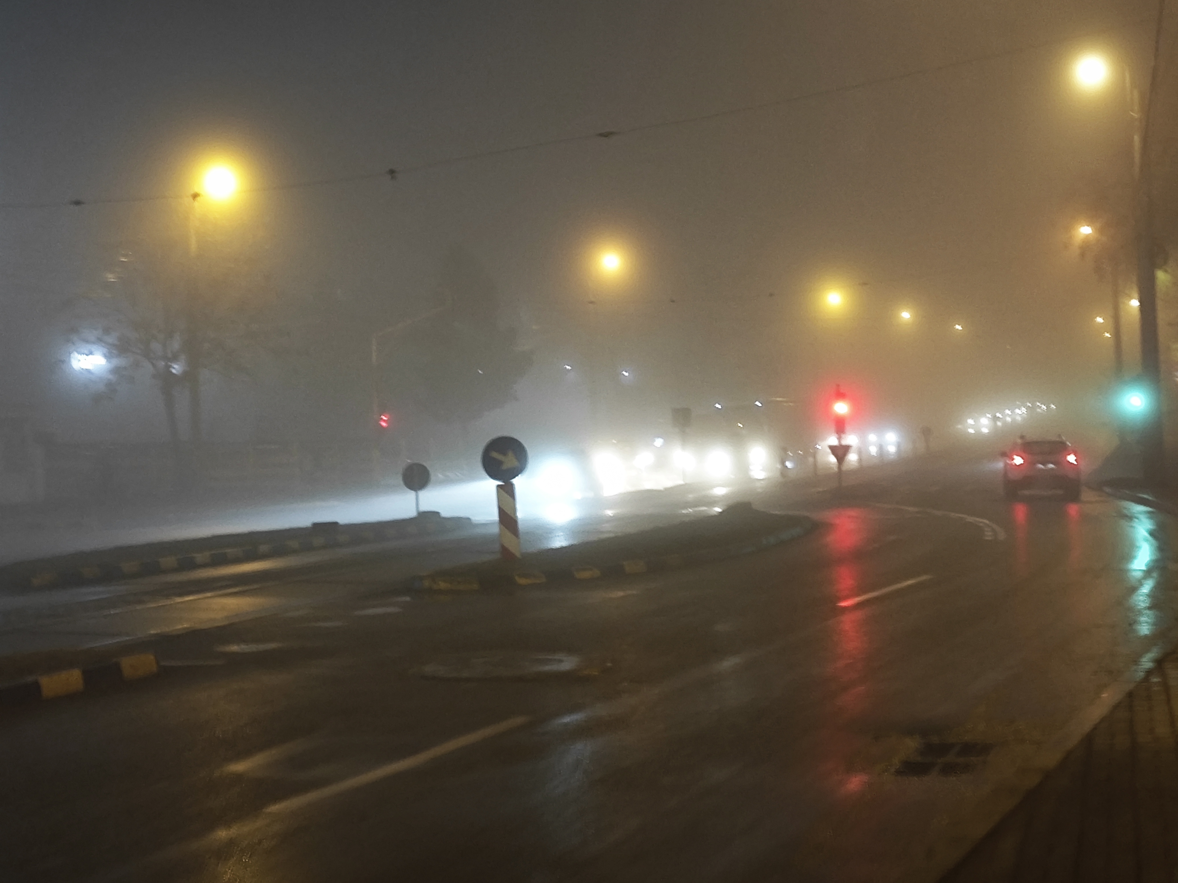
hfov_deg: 73.9
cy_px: 442
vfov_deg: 58.9
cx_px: 589
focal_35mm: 23
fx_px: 783
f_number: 1.8
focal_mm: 5.43
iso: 640
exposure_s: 1/24
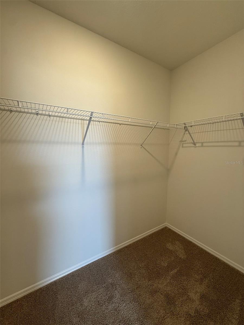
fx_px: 132
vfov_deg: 102.1
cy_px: 162
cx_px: 122
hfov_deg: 85.7
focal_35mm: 14
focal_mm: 2.22
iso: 160
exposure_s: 1/120
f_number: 2.2
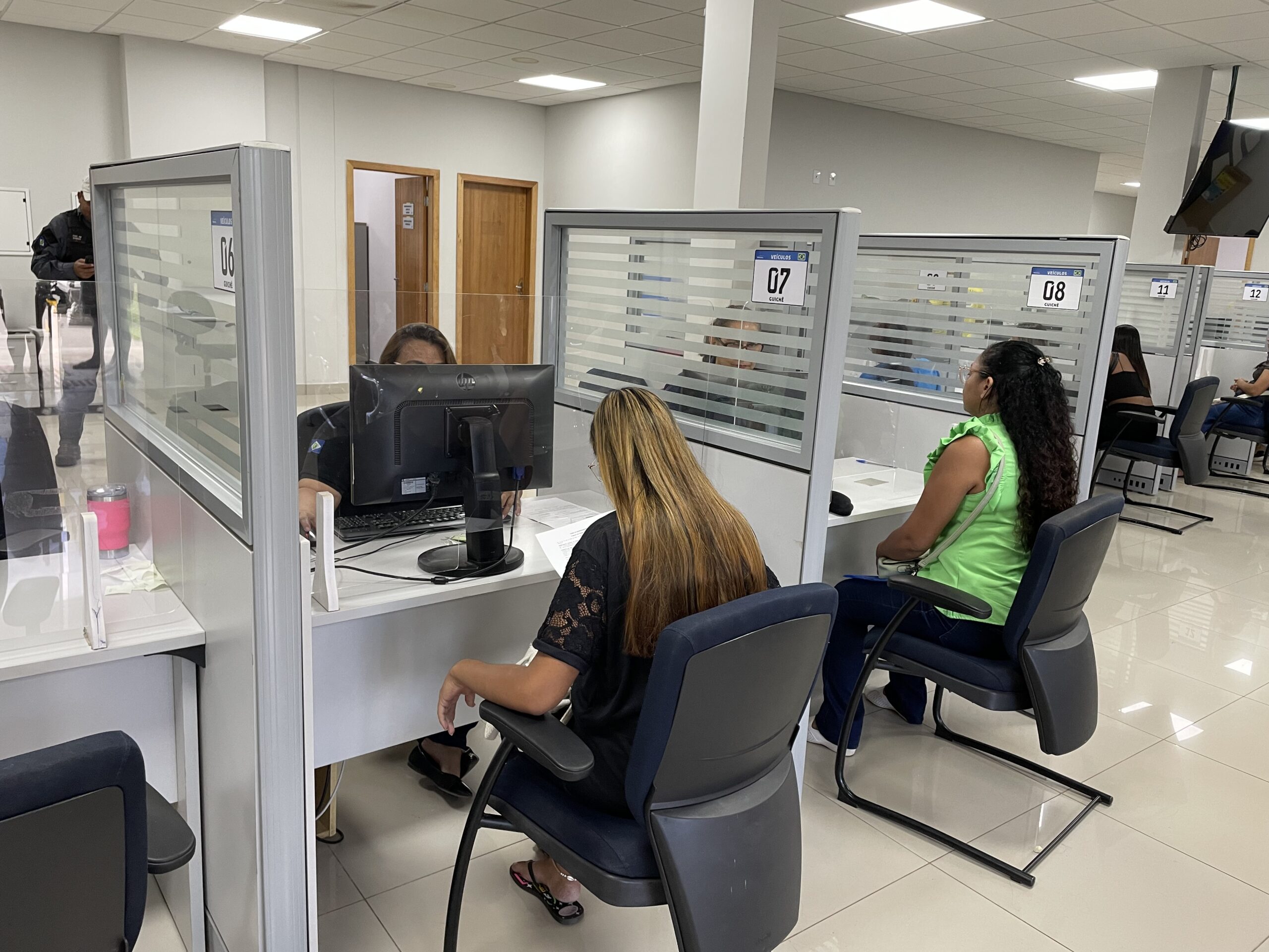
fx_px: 953
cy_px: 476
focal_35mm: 26
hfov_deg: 67.3
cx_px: 634
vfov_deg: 53.1
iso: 100
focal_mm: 4.2
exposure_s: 1/60
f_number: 1.6
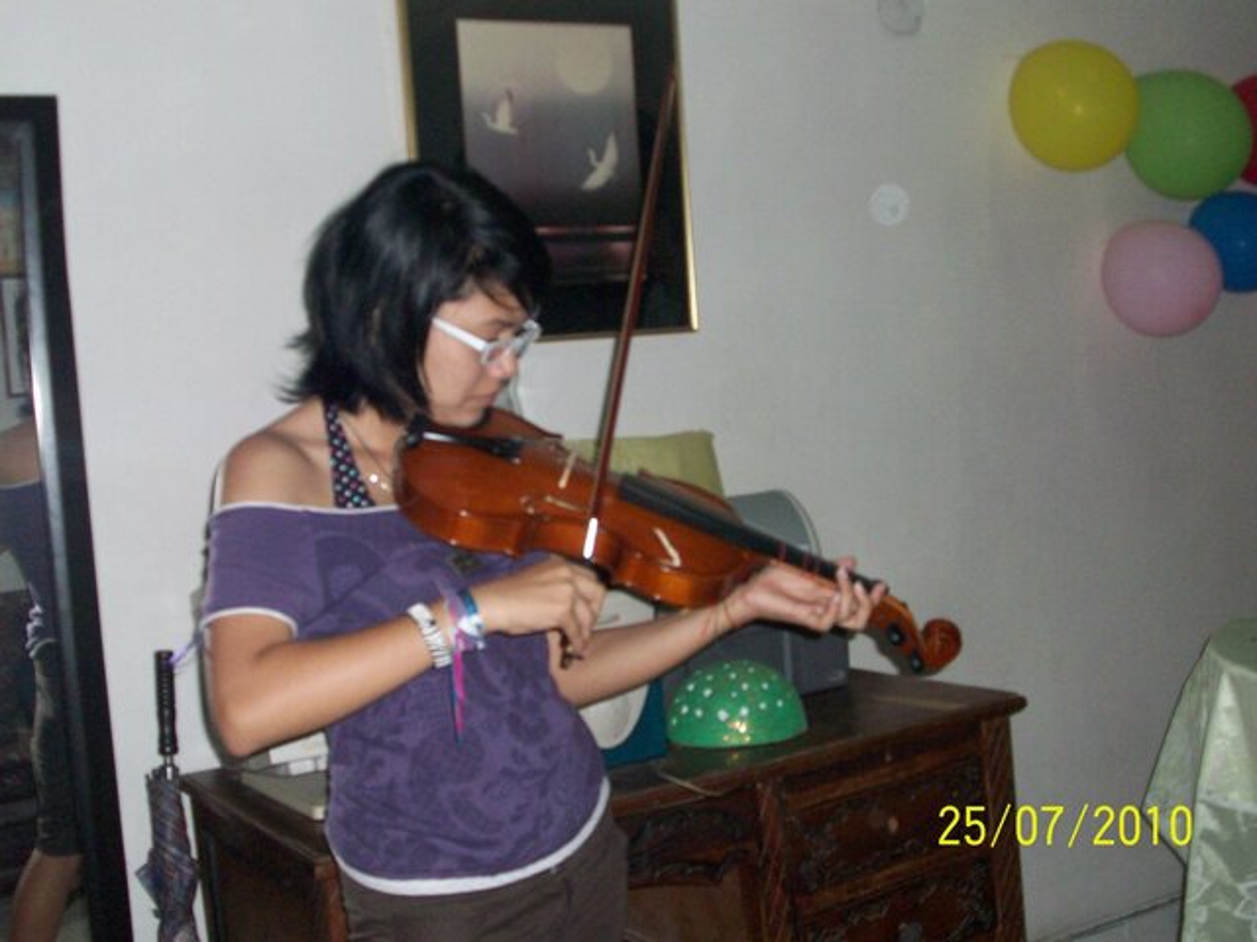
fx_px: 1525
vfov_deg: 34.3
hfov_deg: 44.8
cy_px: 471
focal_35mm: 42
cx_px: 628
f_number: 3.2
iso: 160
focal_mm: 7.1
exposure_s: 1/65.1
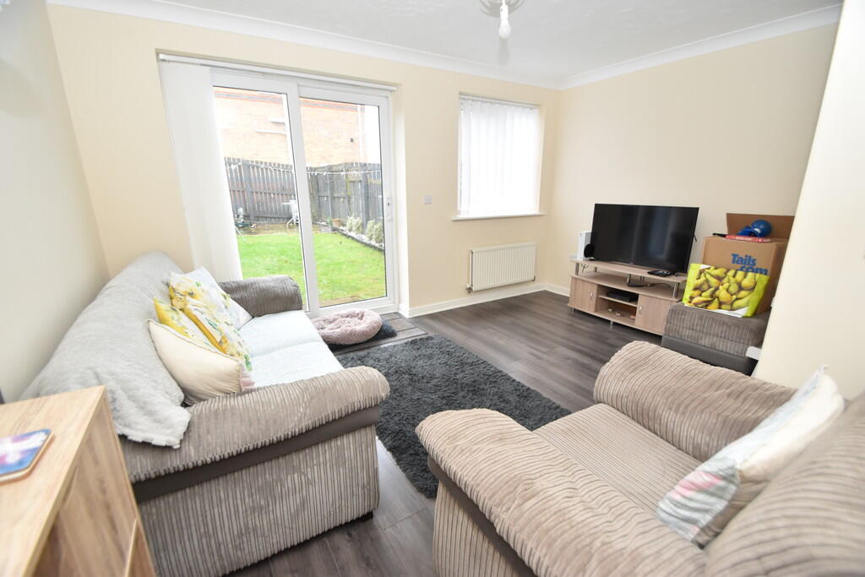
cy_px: 288
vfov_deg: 77.3
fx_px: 360
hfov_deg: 100.4
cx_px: 432
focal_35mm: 15
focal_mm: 10
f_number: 4.5
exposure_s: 1/100
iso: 800
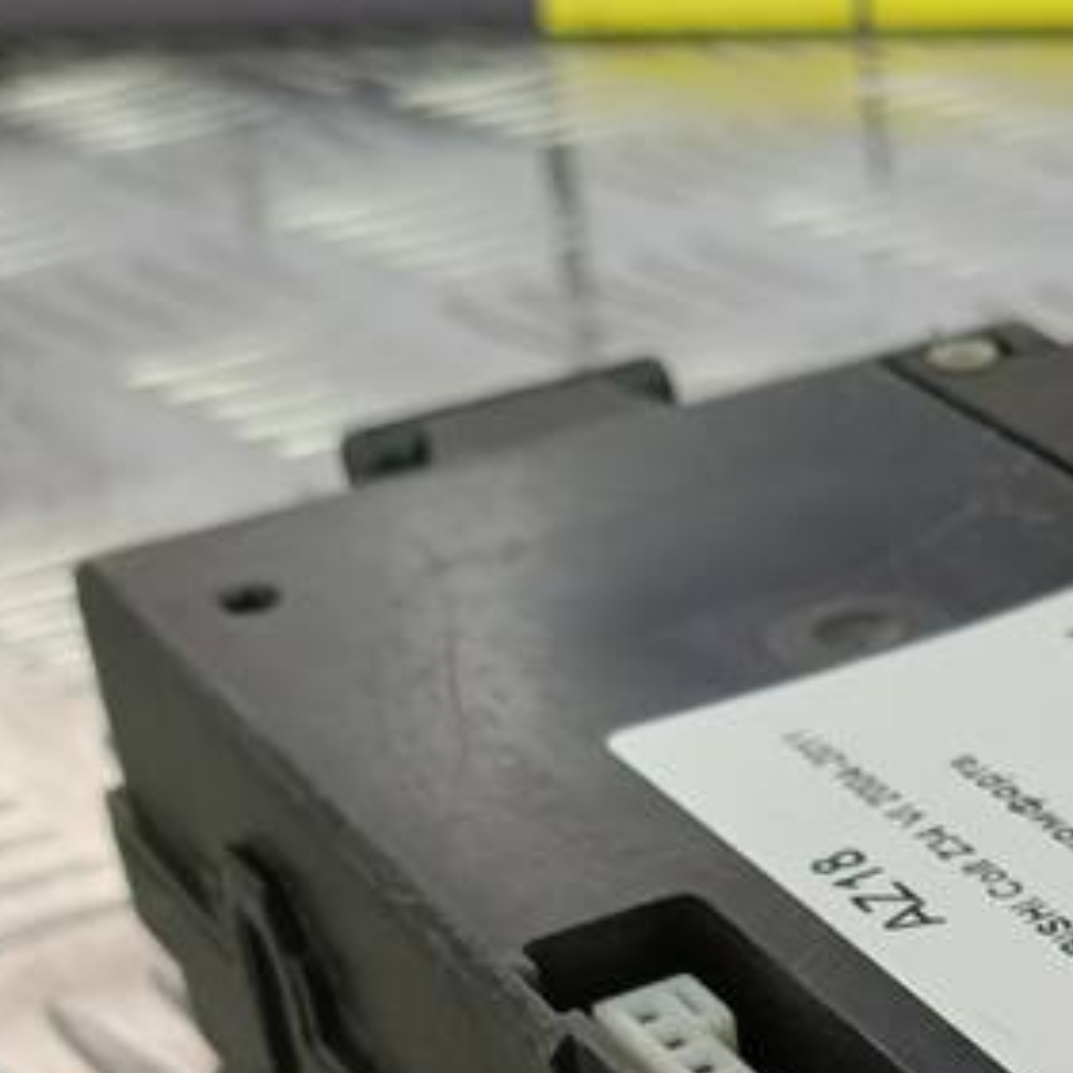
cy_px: 1371
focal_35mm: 87
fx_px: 3051
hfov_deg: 18.9
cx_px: 1287
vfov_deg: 18.6
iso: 86
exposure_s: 1/50
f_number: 1.6
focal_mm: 4.11
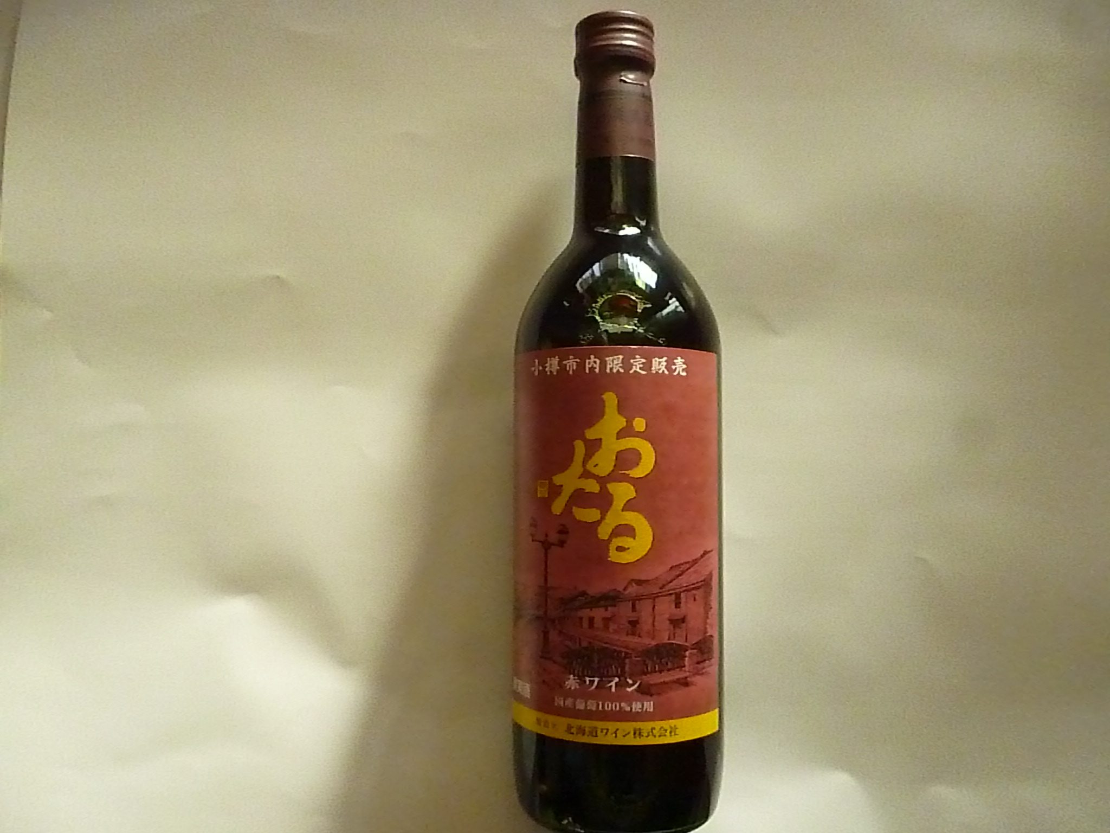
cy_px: 416
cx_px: 555
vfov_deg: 49.7
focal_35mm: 28
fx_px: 898
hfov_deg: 63.4
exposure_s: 1/80
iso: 1600
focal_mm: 5
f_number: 9
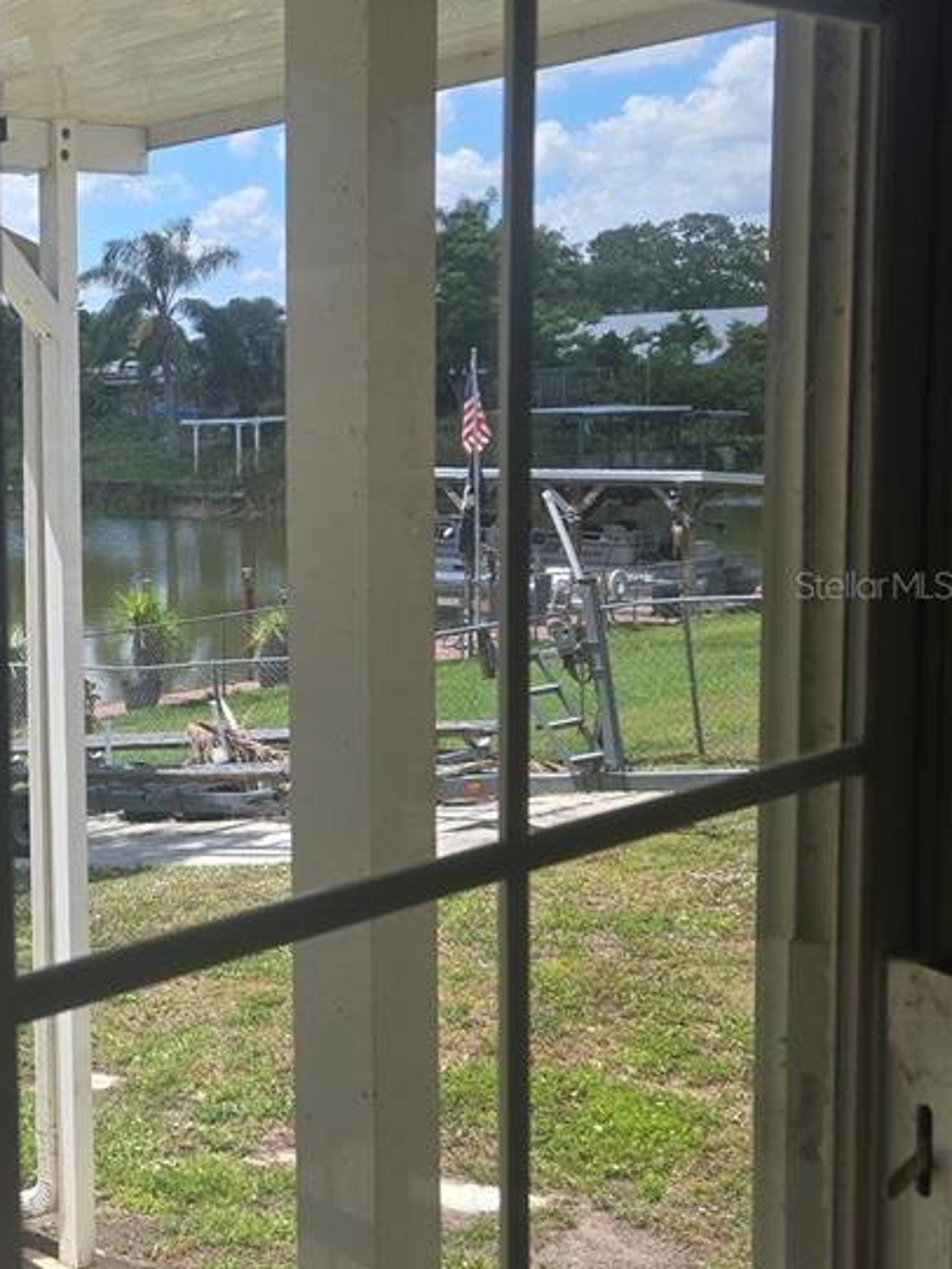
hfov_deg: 26.4
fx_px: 1869
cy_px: 584
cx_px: -94
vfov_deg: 37.5
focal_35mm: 51
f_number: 1.8
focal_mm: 5.4
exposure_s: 1/1030
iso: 25
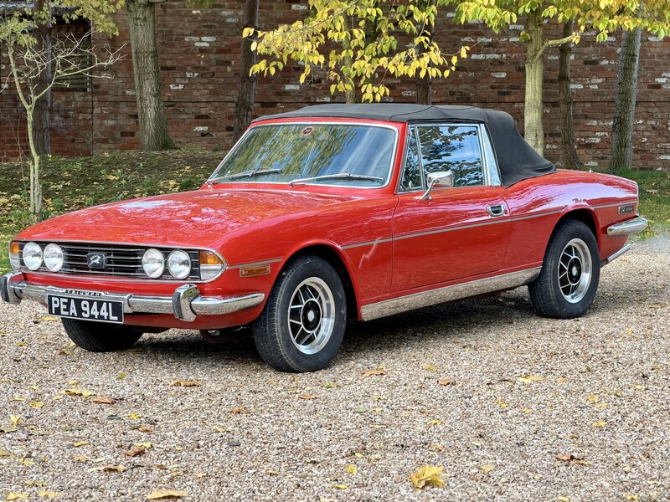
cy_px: 251
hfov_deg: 19.6
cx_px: 335
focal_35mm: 100
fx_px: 1936
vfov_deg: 14.8
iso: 80
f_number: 2.8
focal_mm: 16.89
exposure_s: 1/121
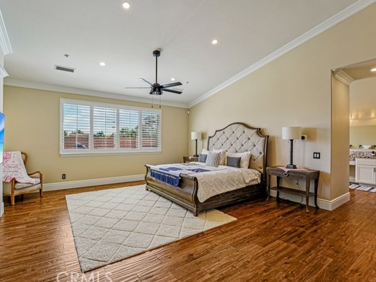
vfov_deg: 74.7
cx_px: 180
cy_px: 140
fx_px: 185
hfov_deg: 91.0
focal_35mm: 17
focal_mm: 15
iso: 250
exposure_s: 1/60
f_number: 8
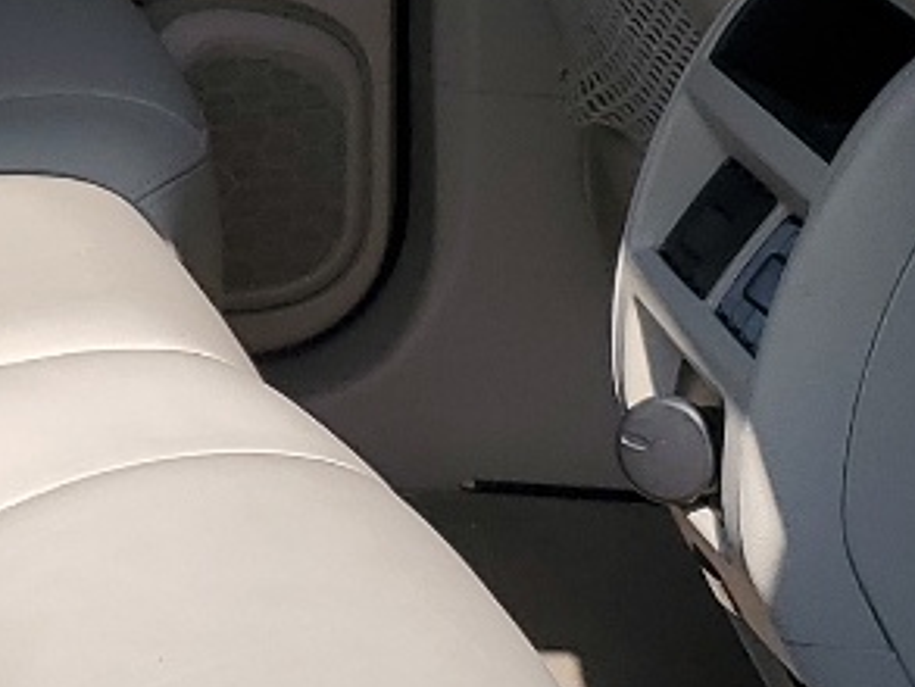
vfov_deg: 10.3
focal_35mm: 142
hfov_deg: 13.5
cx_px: -169
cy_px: -172
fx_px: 3755
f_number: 1.5
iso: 50
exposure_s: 1/2000
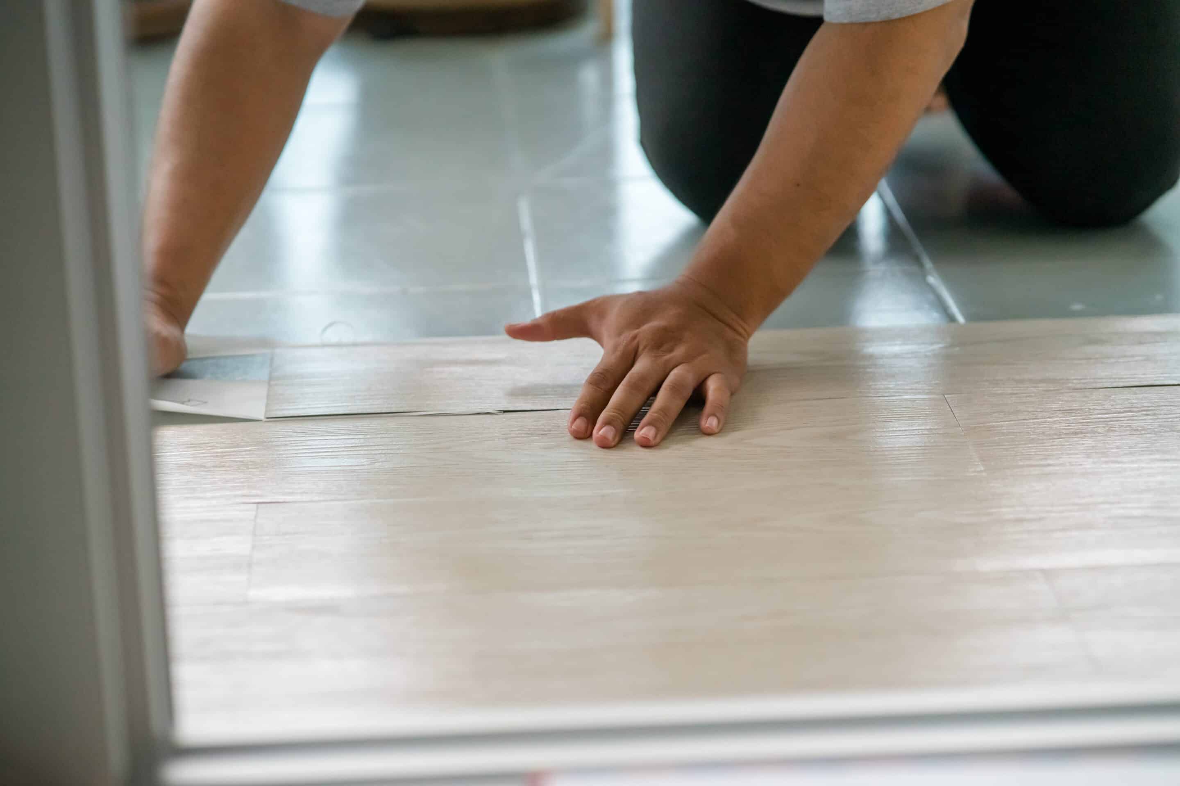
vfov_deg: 16.1
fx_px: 2786
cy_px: 393
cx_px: 590
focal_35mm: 85
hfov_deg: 23.9
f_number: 2.5
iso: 2500
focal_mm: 85
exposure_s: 1/3200
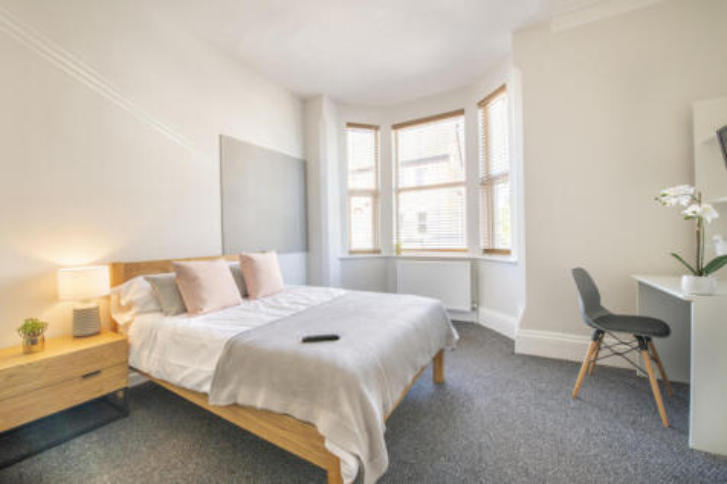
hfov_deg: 104.3
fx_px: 283
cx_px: 364
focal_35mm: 14
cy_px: 242
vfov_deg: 81.2
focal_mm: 14
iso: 160
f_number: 11
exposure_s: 1/10
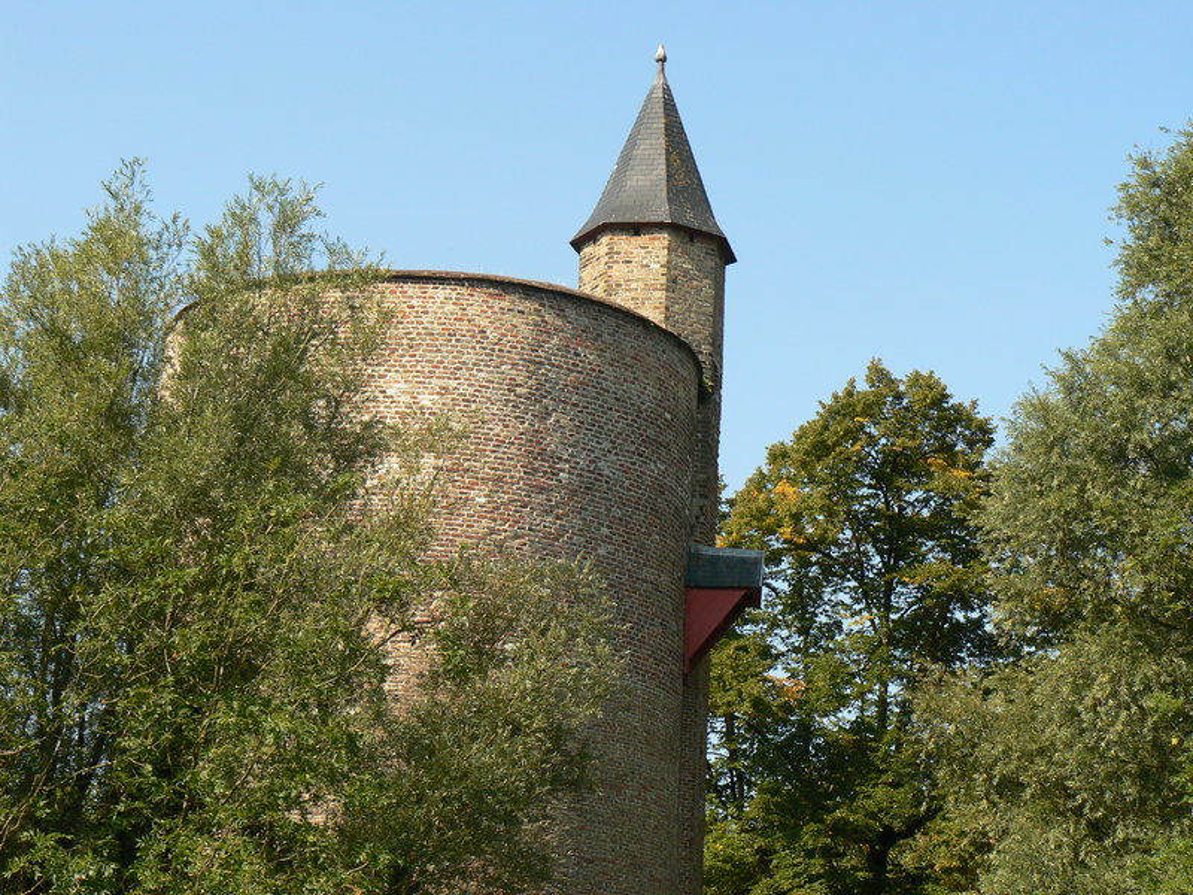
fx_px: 2654
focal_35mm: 77
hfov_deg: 25.3
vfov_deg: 19.1
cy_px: 448
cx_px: 596
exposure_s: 1/400
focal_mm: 12.9
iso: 80
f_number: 5.6
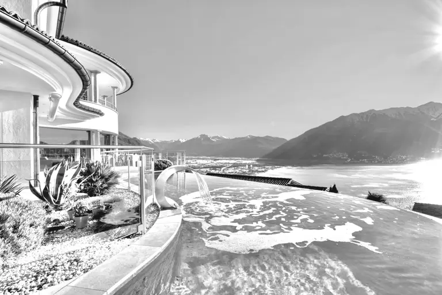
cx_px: 221
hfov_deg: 100.4
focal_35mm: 15
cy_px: 148
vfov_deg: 77.3
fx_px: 184
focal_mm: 10
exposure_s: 1/320
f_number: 9
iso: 100
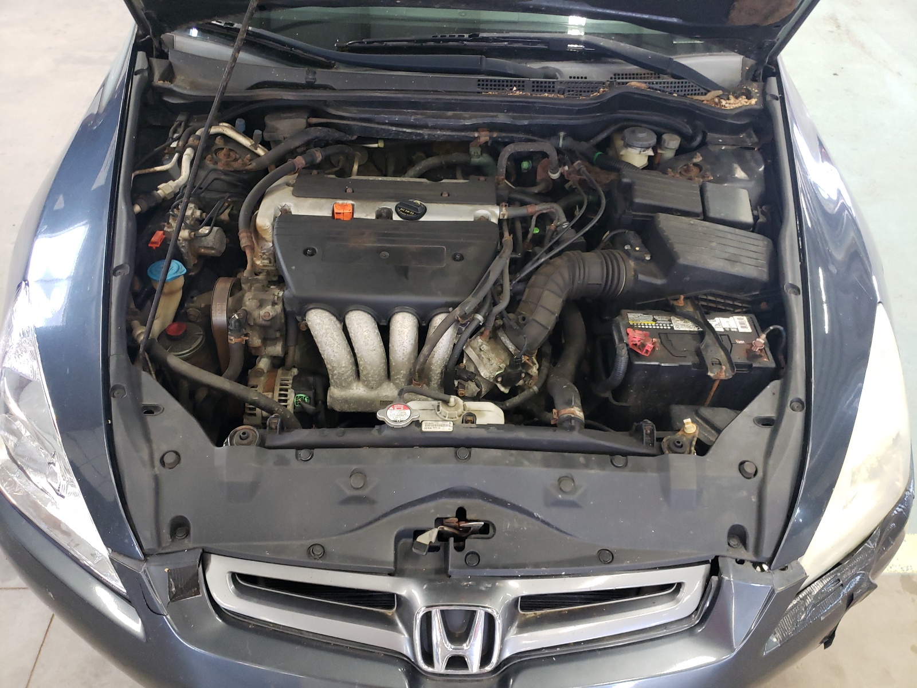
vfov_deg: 53.1
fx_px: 689
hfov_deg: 67.3
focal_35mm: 26
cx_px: 458
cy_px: 344
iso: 247
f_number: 1.5
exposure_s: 1/30
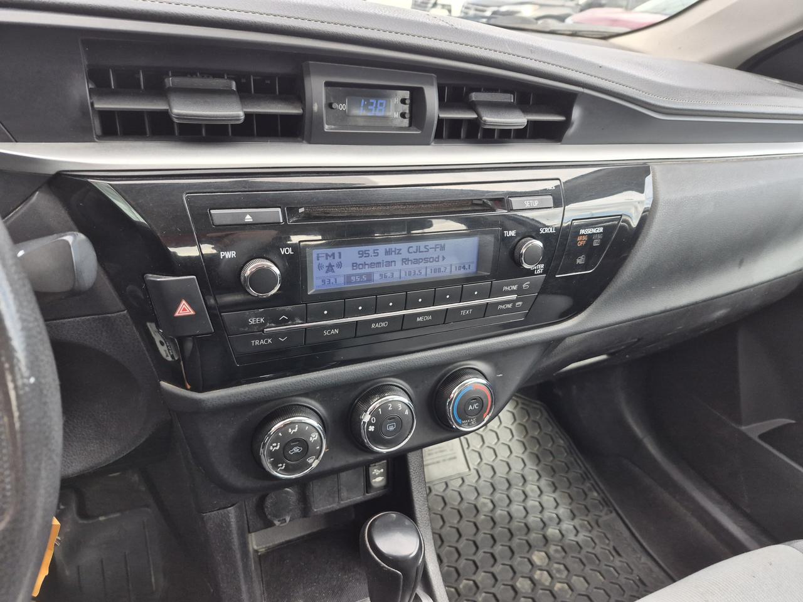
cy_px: 301
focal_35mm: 23
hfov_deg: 73.9
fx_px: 534
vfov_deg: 58.9
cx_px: 402
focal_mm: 5.4
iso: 50
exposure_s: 1/180
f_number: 1.8
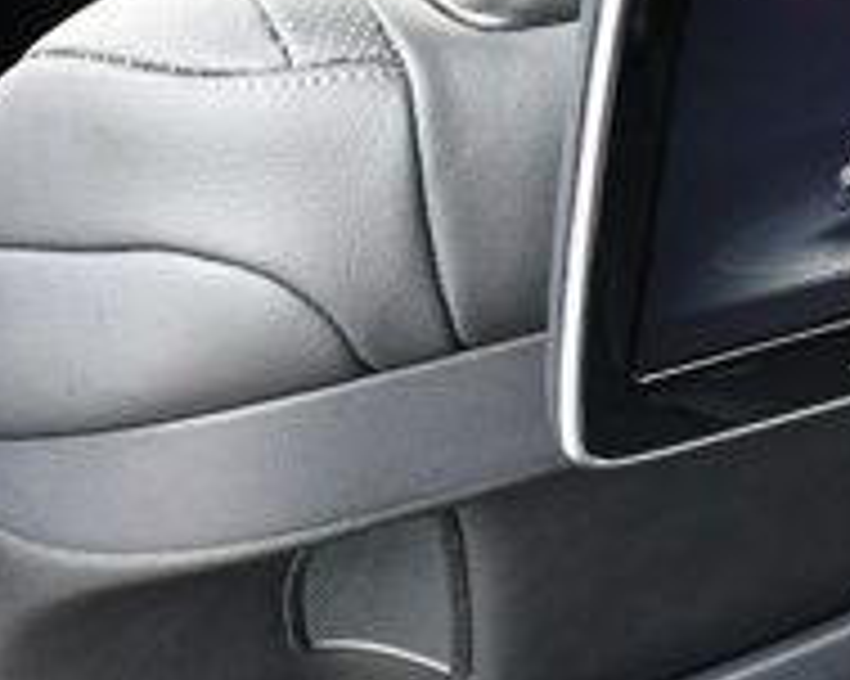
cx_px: 985
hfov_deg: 17.5
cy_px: 131
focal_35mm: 105
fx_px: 2640
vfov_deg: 14.6
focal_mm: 22
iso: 800
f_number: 3.8
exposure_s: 1/200
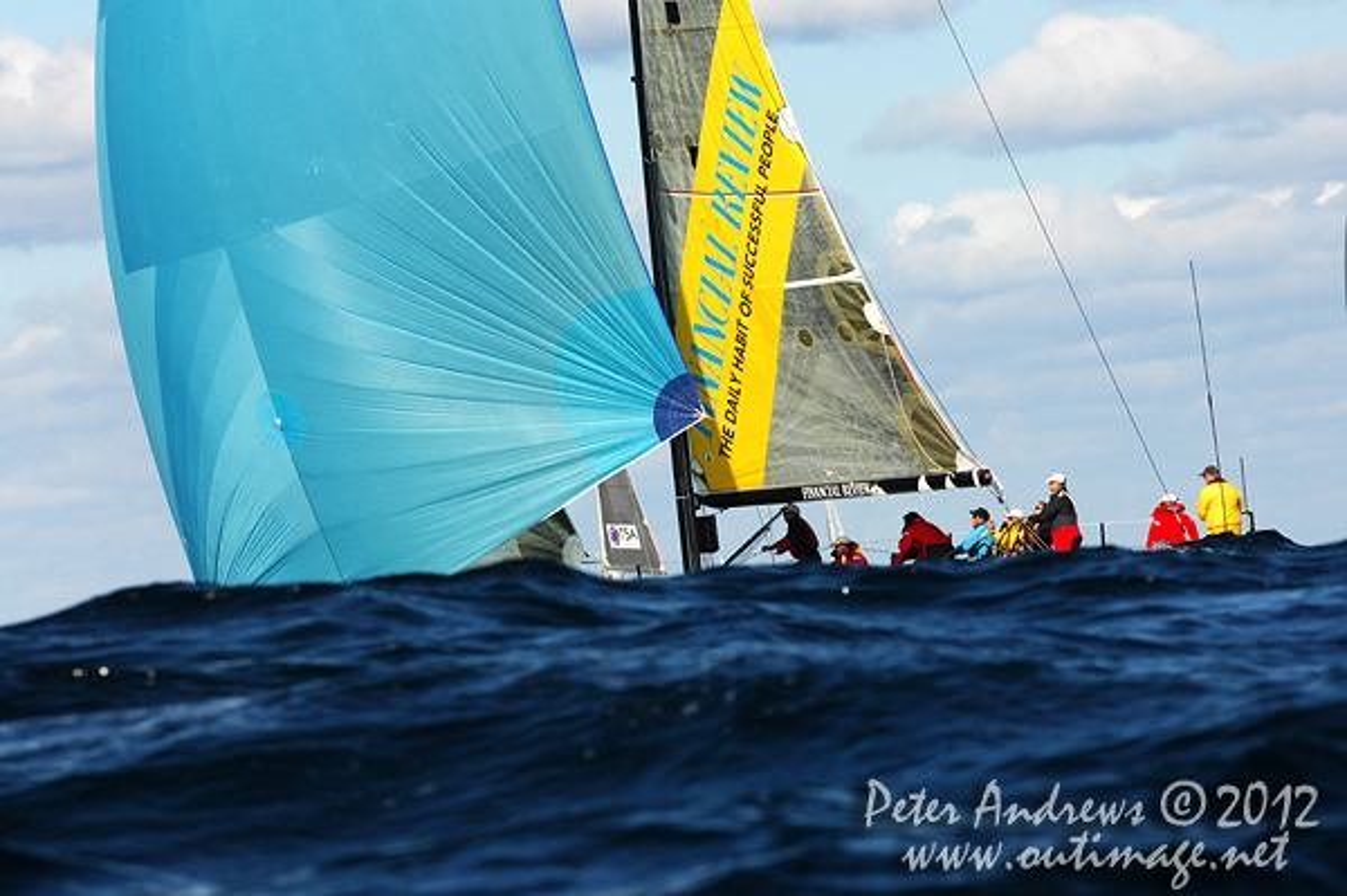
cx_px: 674
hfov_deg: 6.9
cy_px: 448
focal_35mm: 300
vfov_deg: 4.6
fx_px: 11215
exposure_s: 1/1000
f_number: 7.6
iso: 400
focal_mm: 200
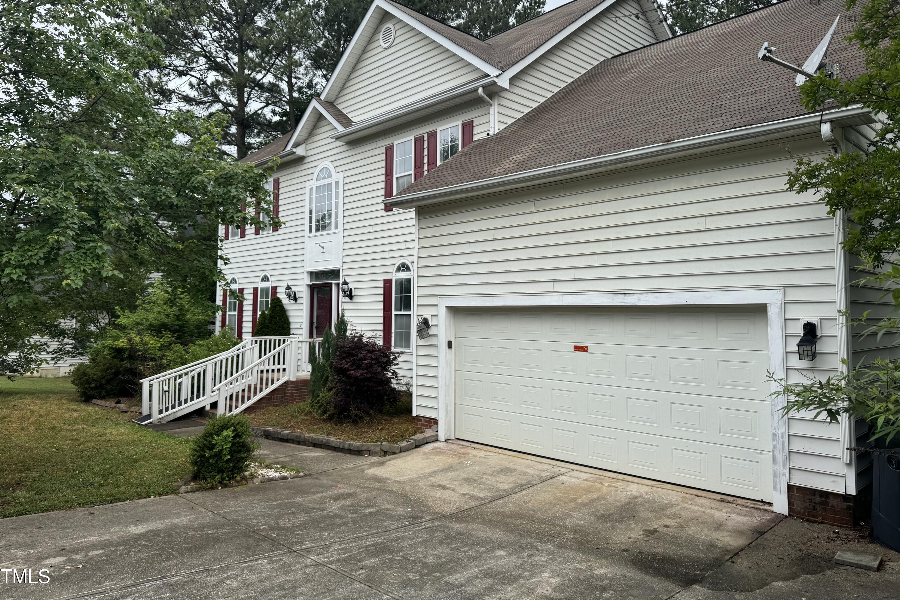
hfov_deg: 71.5
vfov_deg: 51.2
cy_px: 270
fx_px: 625
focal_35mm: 25
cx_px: 450
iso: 80
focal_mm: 6.76
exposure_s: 1/1026
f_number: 1.78
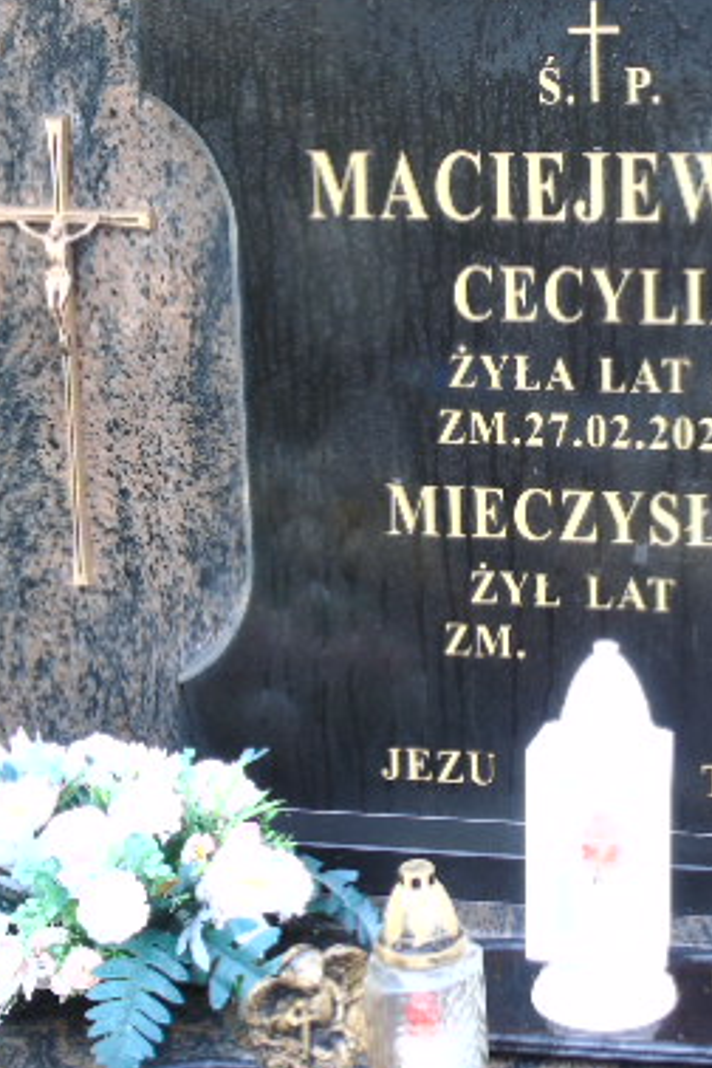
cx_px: 548
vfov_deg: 25.0
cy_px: 477
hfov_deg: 16.8
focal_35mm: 81
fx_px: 2403
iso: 100
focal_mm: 8.2
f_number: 4.1
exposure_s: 1/30
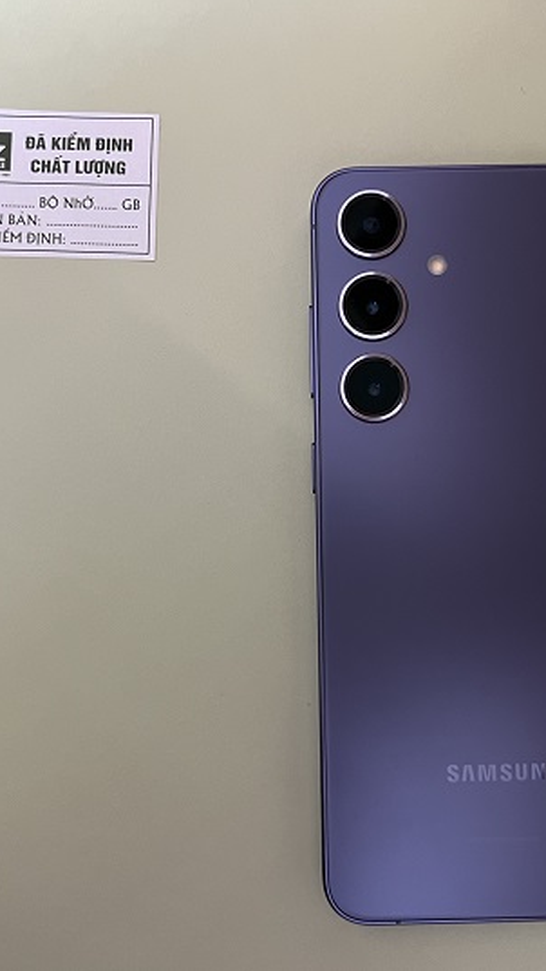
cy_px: 486
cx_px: 325
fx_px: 978
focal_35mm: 38
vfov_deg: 52.8
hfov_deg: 31.1
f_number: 1.5
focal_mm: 5.7
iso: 160
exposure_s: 1/60
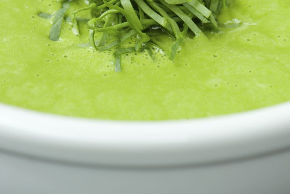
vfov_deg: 5.3
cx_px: 223
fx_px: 2078
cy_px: 70
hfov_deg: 8.0
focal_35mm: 258
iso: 360
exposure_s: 1/125
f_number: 8
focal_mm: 105
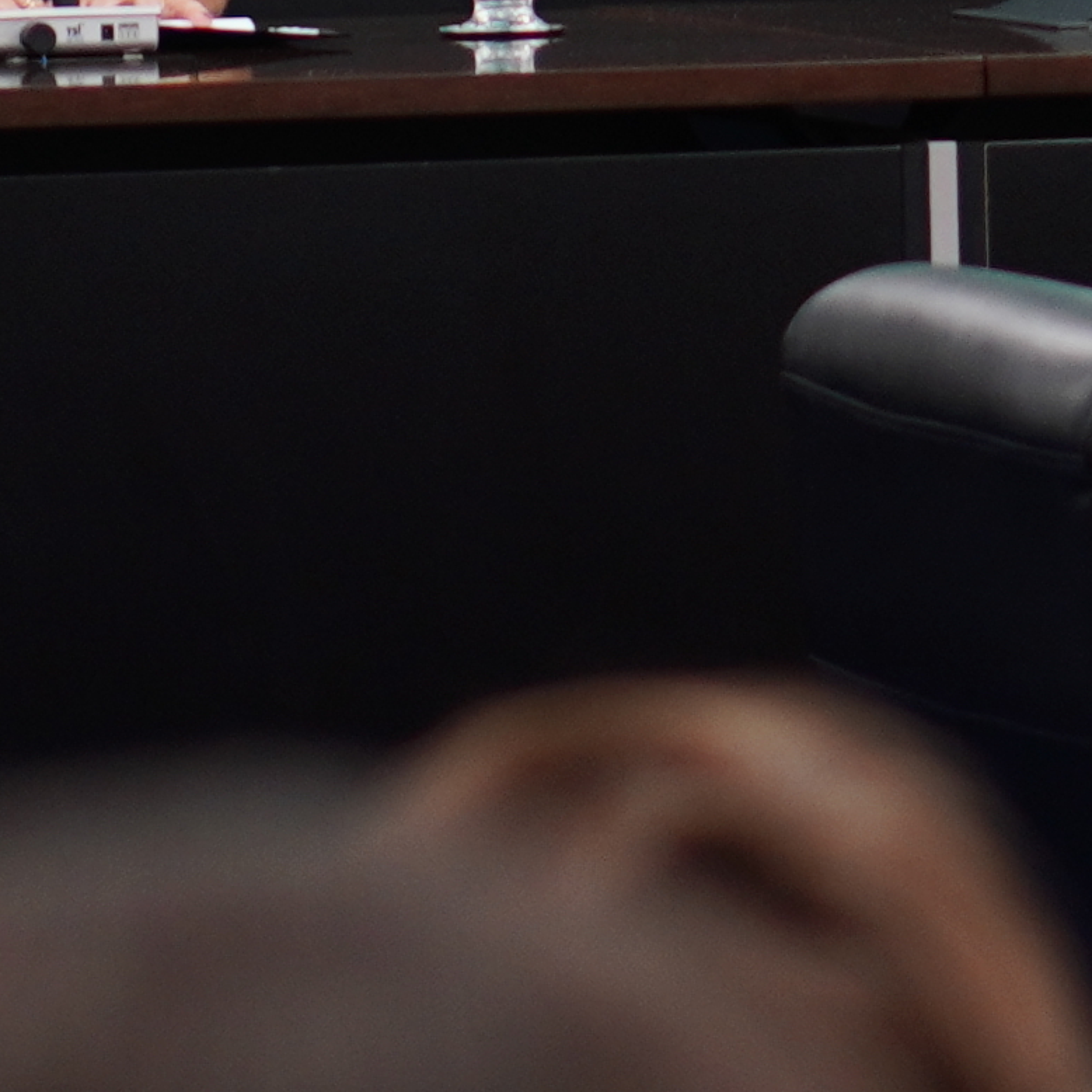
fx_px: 17524
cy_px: 398
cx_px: 1173
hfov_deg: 3.6
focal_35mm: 491
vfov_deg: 3.6
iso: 125
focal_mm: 50
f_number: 2
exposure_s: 1/80
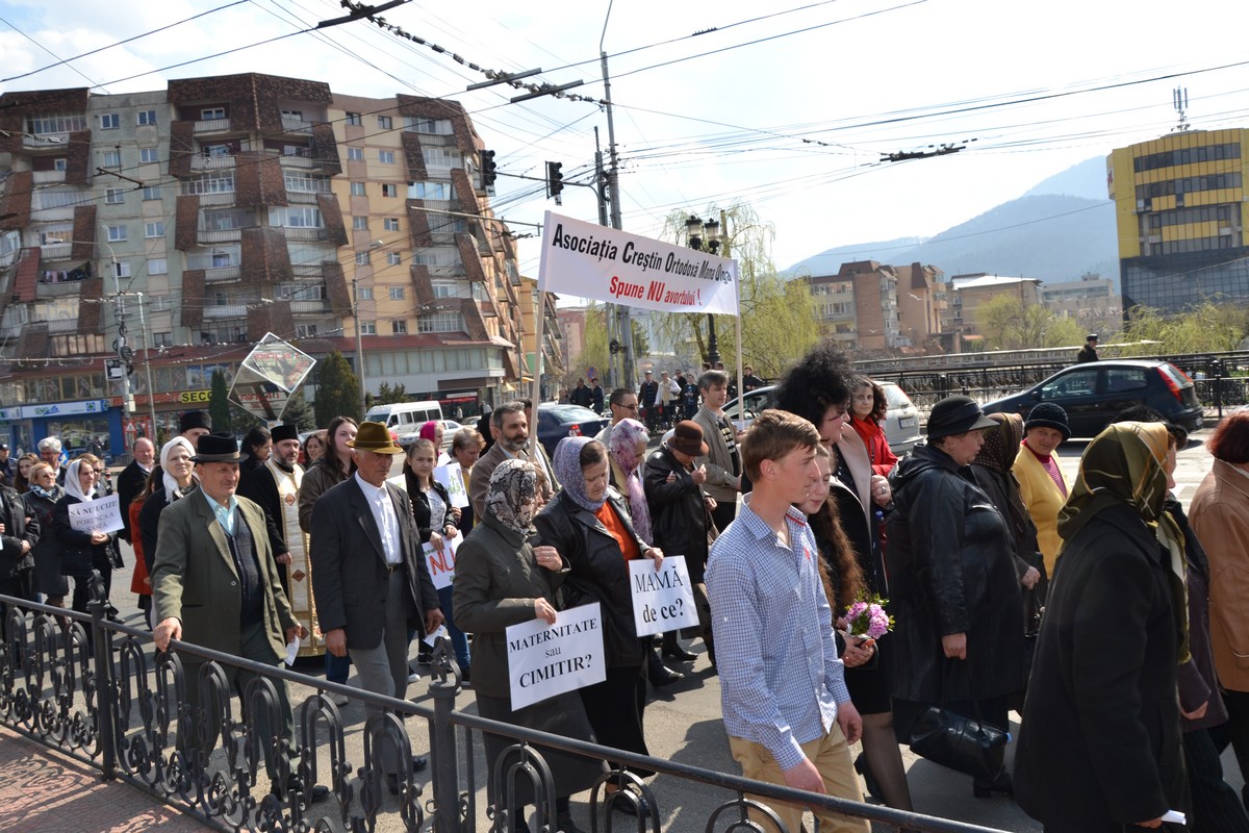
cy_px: 416
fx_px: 937
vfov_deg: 47.9
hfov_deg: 67.4
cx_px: 624
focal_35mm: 27
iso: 100
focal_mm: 18
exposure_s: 1/200
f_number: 7.1
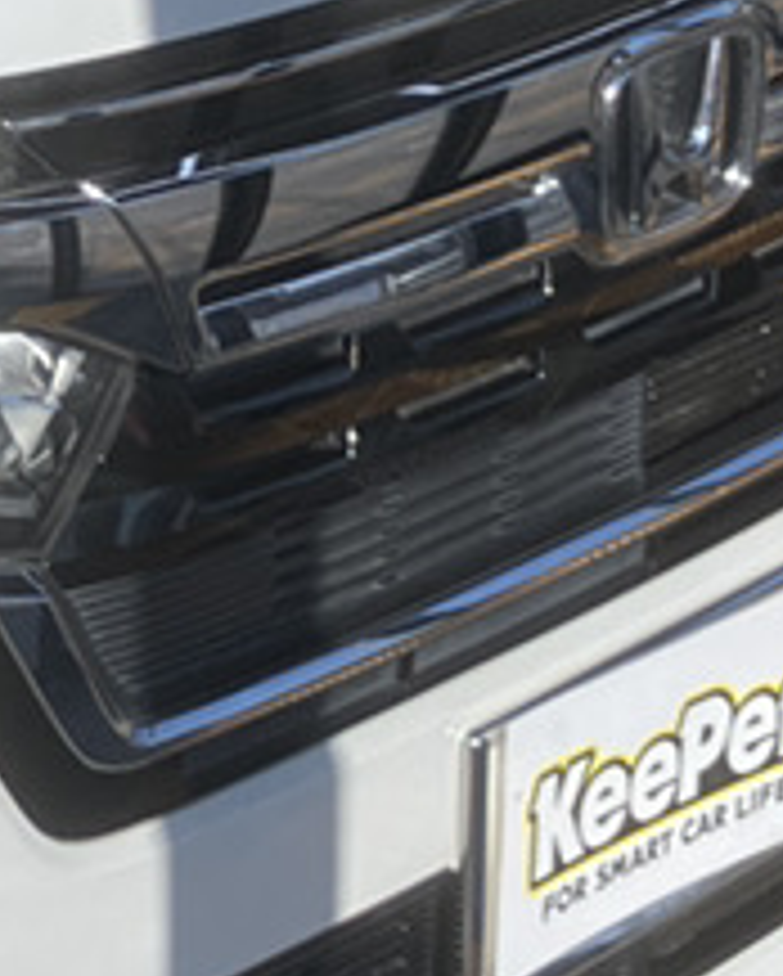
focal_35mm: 151
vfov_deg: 12.7
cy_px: 99
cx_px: -450
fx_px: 4368
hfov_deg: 9.9
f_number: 1.8
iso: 32
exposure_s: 1/1567
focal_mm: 3.99
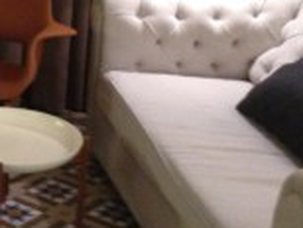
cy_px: 81
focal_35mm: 110
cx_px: -124
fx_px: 964
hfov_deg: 16.6
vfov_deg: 13.5
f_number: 2.4
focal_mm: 4.12
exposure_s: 1/17
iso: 400
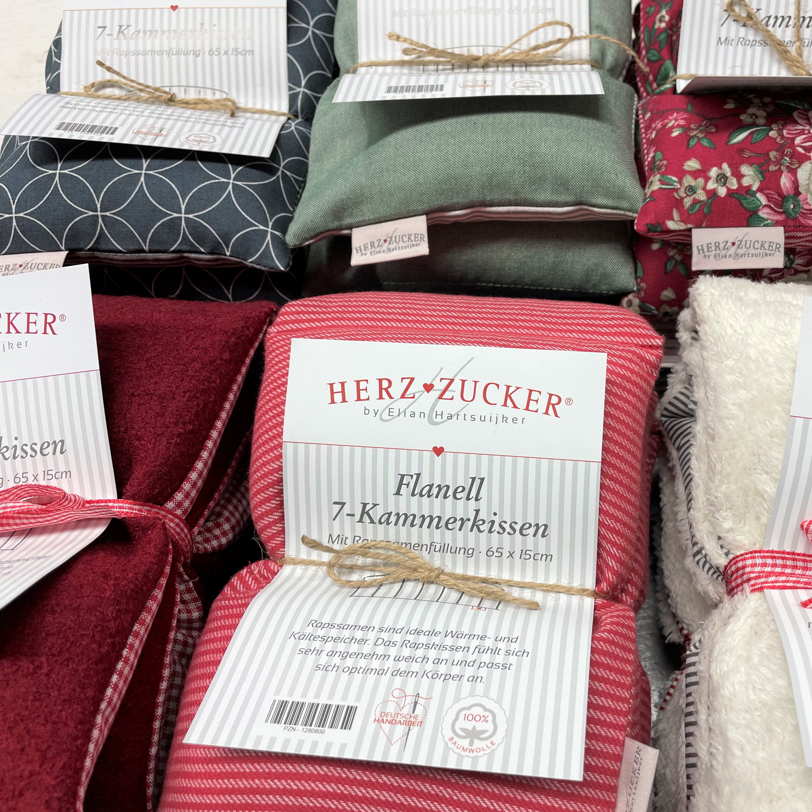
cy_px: 409
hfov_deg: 52.0
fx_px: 823
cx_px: 503
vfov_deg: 52.5
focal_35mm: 31
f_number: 1.6
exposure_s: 1/100
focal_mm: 4.2
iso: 50
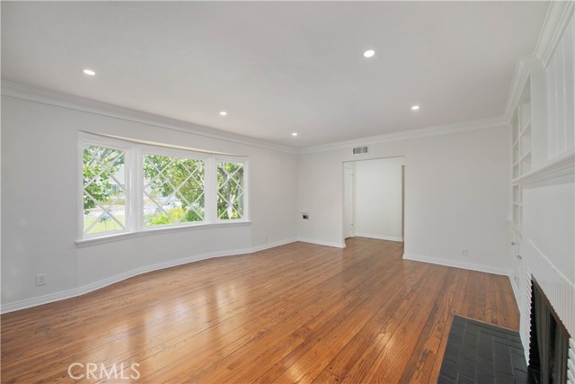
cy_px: 192
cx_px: 288
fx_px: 224
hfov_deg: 104.2
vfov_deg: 81.2
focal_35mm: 14
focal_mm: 14
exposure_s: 1/1000
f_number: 6.3
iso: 1250
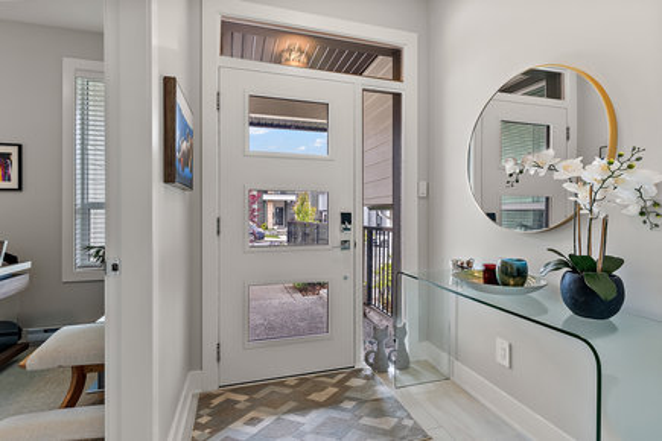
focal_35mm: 17
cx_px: 331
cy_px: 220
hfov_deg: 93.3
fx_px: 313
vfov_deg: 70.4
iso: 640
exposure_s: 1/15
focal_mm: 17
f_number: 9
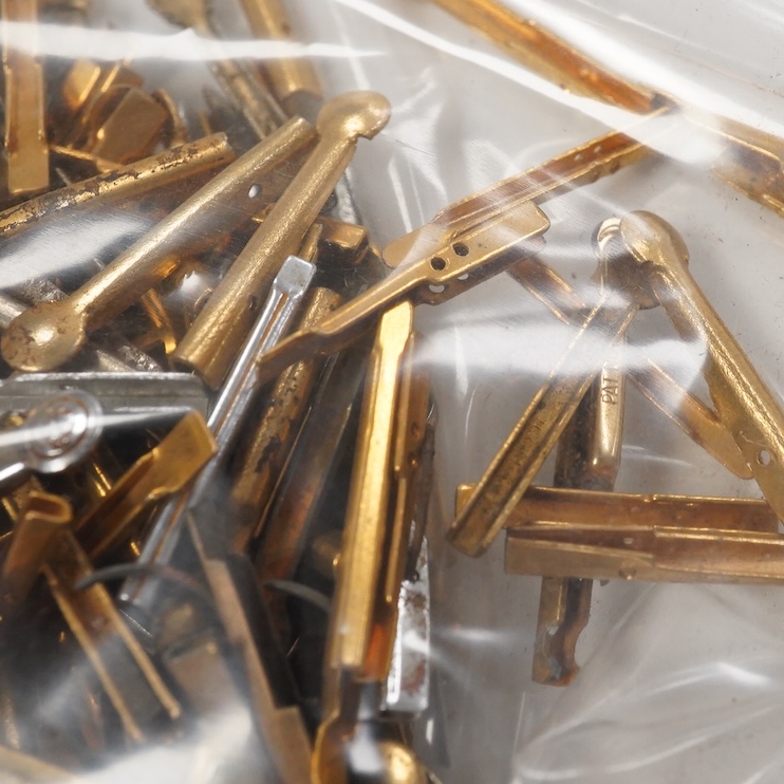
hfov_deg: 29.1
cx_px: 582
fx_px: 1486
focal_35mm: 58
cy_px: 391
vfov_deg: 29.6
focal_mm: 30
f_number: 16
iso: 2500
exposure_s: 1/100
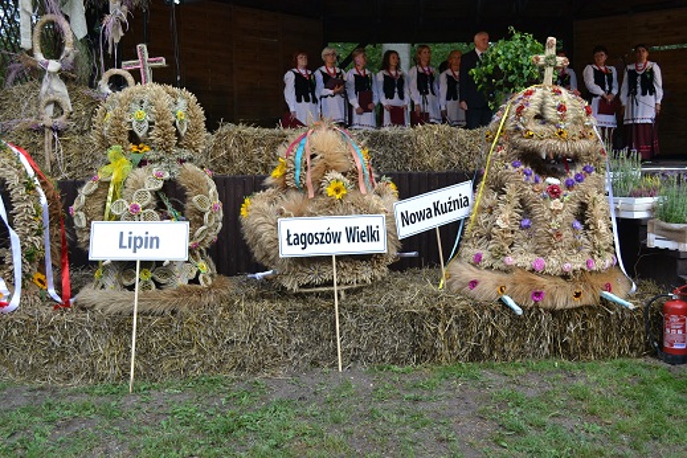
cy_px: 229
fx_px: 687
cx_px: 344
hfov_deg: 53.1
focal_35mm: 36
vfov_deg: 36.9
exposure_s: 1/125
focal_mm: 24
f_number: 5.6
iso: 160
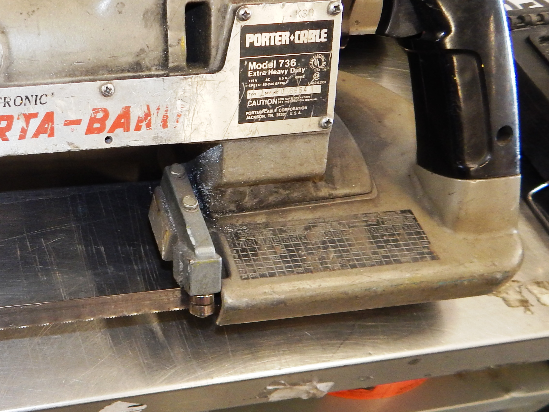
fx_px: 714
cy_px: 204
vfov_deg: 32.2
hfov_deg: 38.9
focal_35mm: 45
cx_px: 46
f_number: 3
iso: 200
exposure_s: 1/30
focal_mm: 4
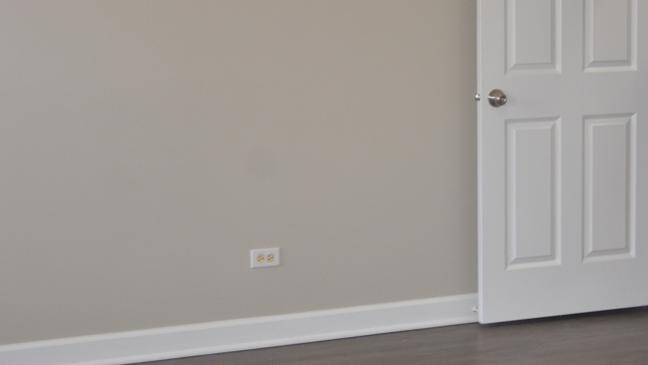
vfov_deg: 17.2
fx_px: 1203
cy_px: 142
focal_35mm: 70
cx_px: 408
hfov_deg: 30.0
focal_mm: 26
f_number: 4
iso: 800
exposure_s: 1/60
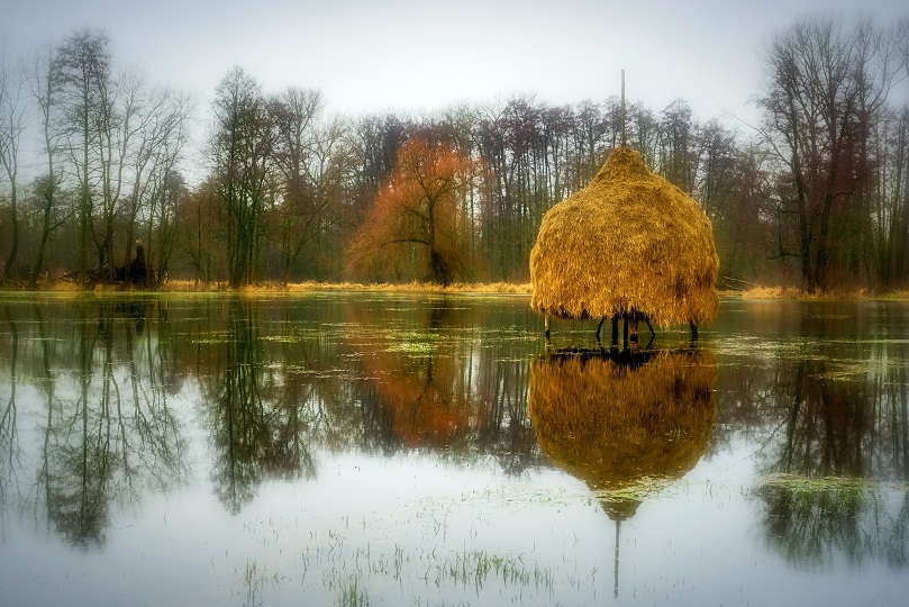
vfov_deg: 25.3
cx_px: 456
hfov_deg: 37.2
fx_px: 1352
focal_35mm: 54
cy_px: 308
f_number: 6.3
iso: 100
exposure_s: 1/25
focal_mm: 35
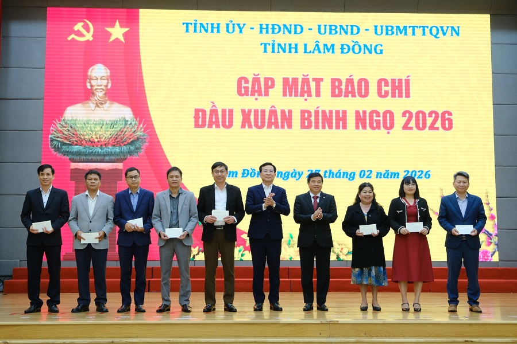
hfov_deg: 44.5
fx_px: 632
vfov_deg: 30.5
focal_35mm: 44
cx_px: 258
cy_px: 172
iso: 1250
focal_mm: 29.2
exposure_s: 1/100
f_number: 4
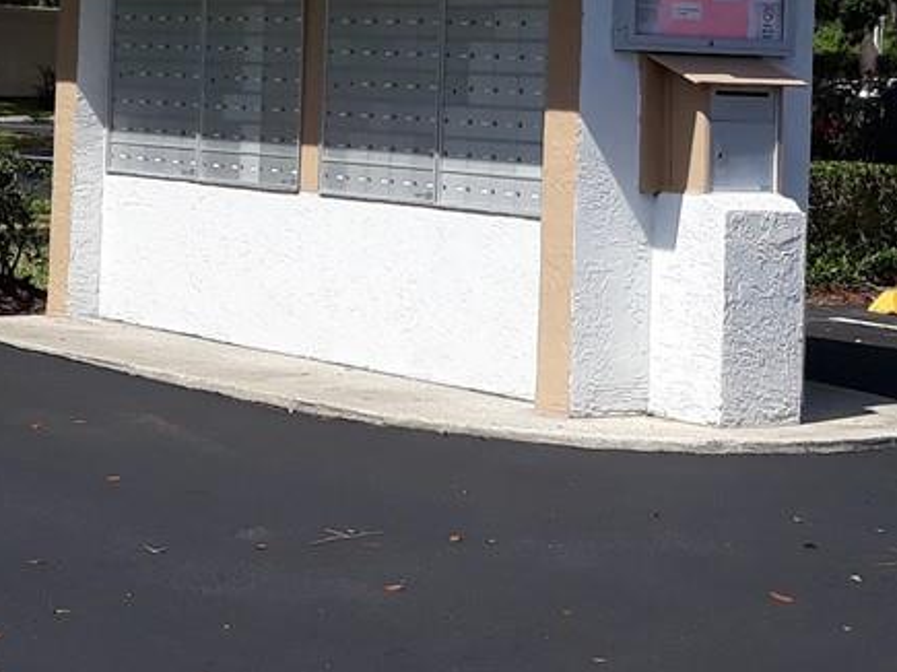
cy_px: -70
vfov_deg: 14.0
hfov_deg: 19.1
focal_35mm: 103
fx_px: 2668
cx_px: 384
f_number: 1.7
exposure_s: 1/2058
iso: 40
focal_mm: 3.7
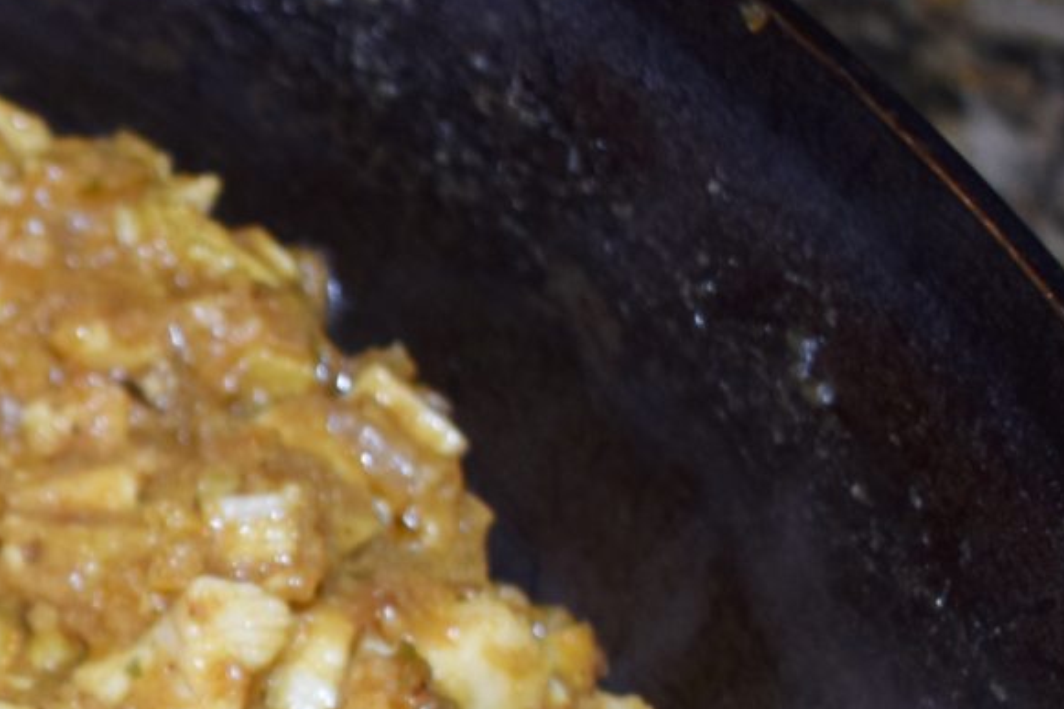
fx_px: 4373
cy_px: 1051
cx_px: -712
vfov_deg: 9.0
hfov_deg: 12.9
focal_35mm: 148
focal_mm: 28
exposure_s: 1/125
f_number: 4.2
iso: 320
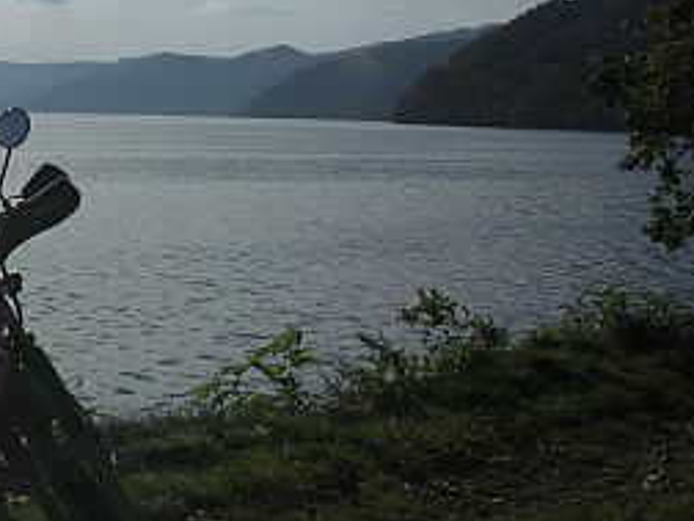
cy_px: 196
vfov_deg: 20.7
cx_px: -102
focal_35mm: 71
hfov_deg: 25.1
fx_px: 1423
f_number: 9
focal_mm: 7.2
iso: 50
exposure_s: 1/500
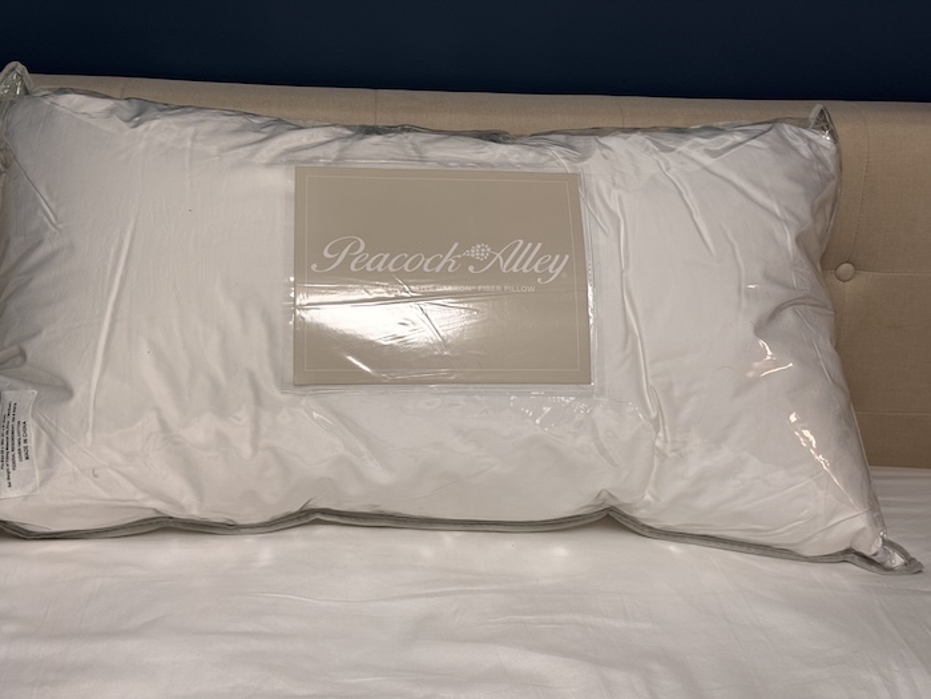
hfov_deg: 39.7
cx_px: 466
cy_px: 350
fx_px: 1291
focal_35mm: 48
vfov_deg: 30.3
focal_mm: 6.76
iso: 80
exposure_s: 1/60
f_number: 1.78
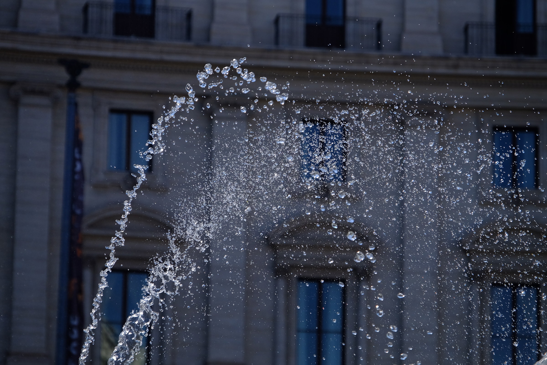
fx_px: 3084
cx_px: 274
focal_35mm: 203
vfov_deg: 6.8
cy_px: 182
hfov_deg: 10.1
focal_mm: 135
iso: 400
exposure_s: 1/2000
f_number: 5.6
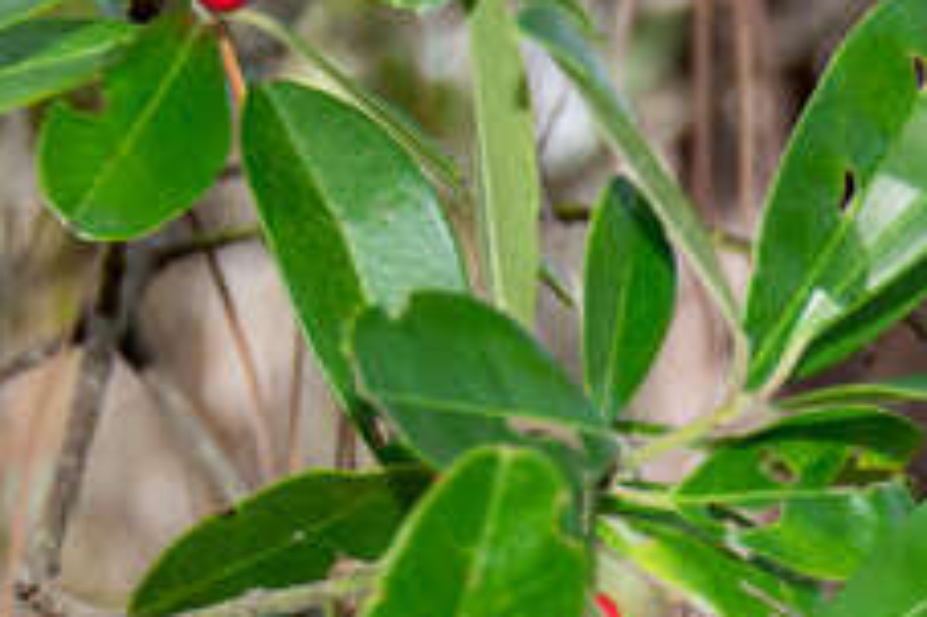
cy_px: 721
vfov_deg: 5.0
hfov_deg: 7.5
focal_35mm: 275
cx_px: 813
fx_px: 7076
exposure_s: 1/125
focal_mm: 52
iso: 125
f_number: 5.6
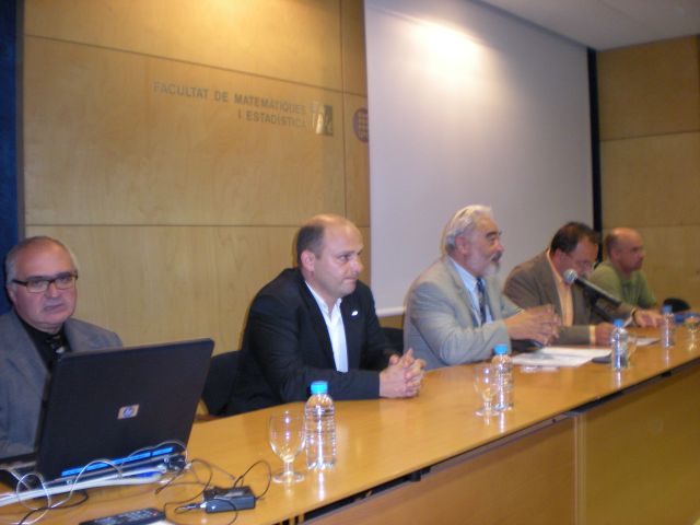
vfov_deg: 37.7
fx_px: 768
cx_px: 350
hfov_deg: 49.0
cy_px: 262
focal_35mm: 38
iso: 220
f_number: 3.1
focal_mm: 6.3
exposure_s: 1/30
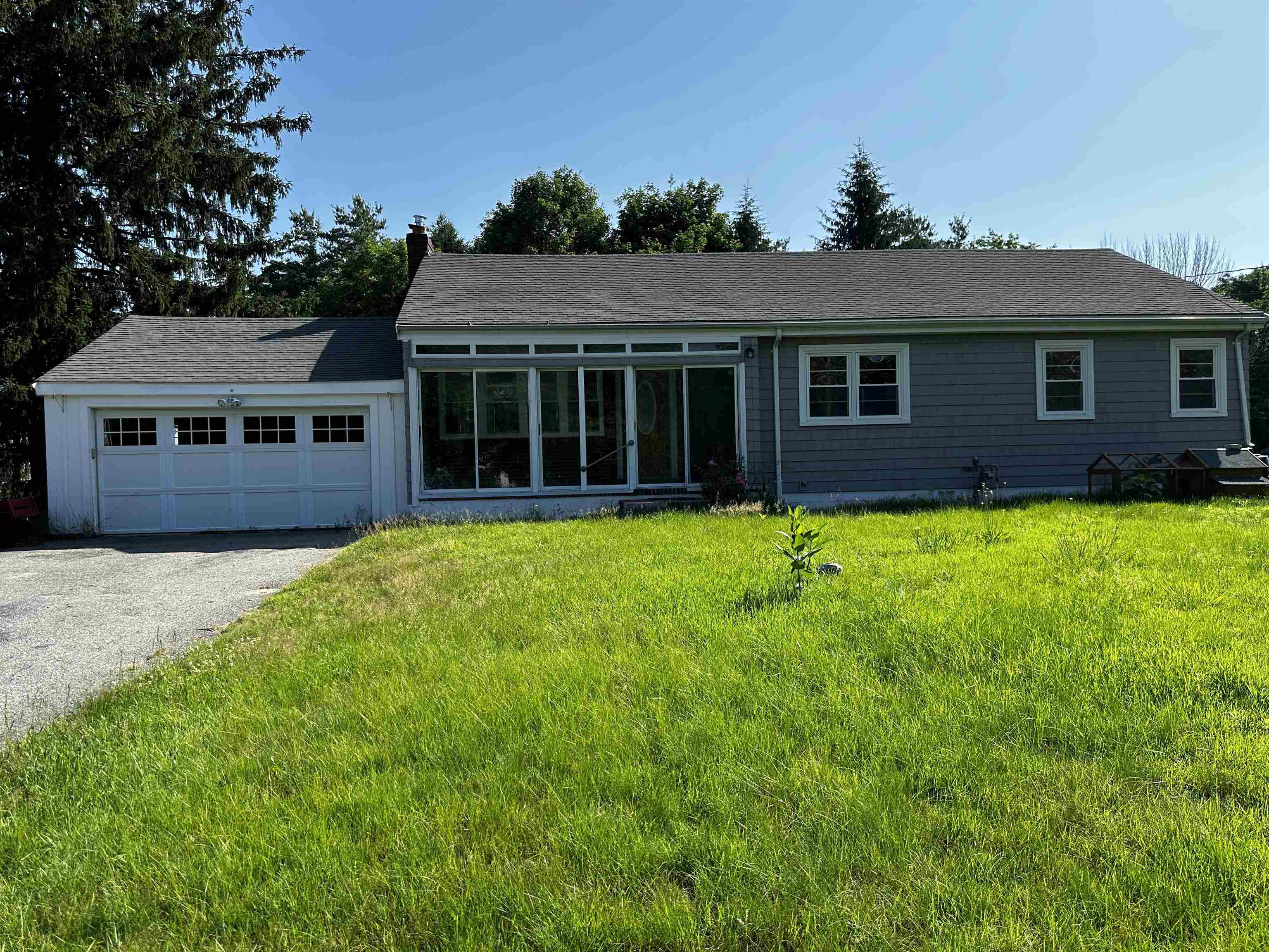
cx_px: 634
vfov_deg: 56.8
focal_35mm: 24
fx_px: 880
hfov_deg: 71.6
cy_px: 476
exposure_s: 1/2967
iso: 80
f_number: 1.78
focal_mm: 6.86
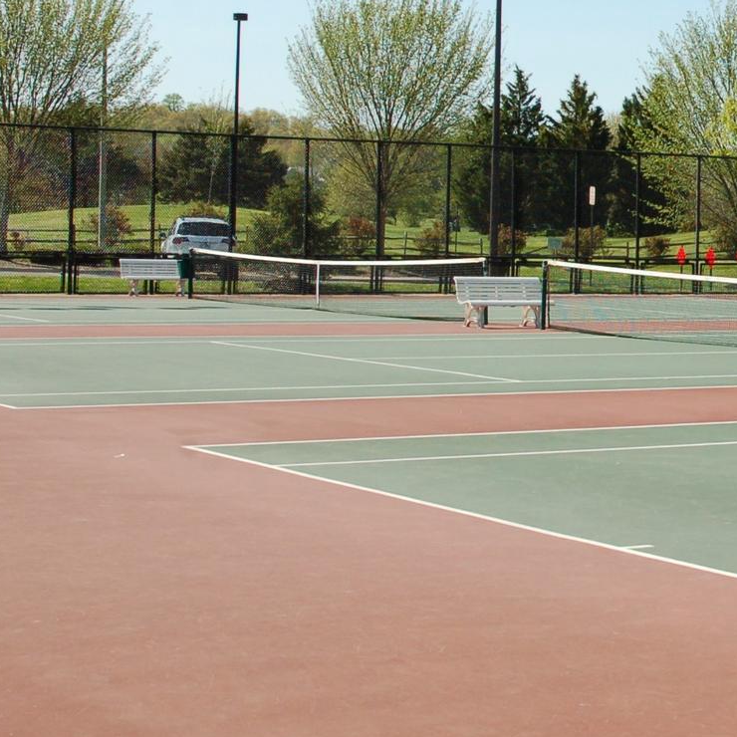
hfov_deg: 18.8
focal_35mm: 88
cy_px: 280
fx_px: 2124
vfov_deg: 19.7
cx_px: 838
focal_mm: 25
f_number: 10
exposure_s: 1/400
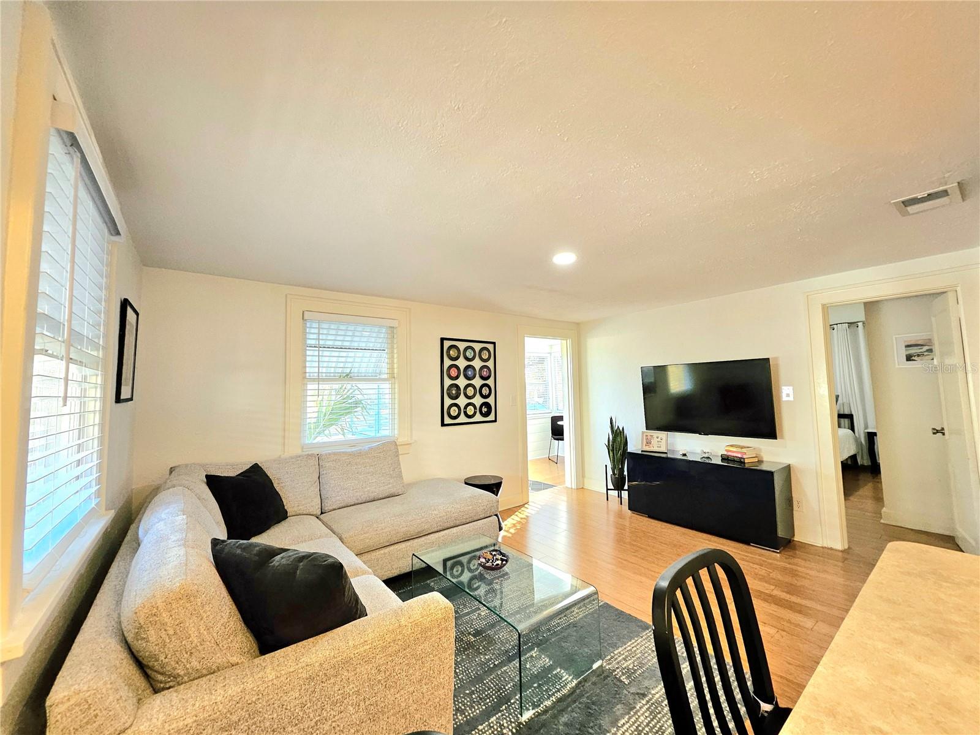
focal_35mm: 13
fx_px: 368
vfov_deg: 89.9
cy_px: 368
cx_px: 490
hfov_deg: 106.2
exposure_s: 1/60.2
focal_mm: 1.74
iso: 160
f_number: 2.2
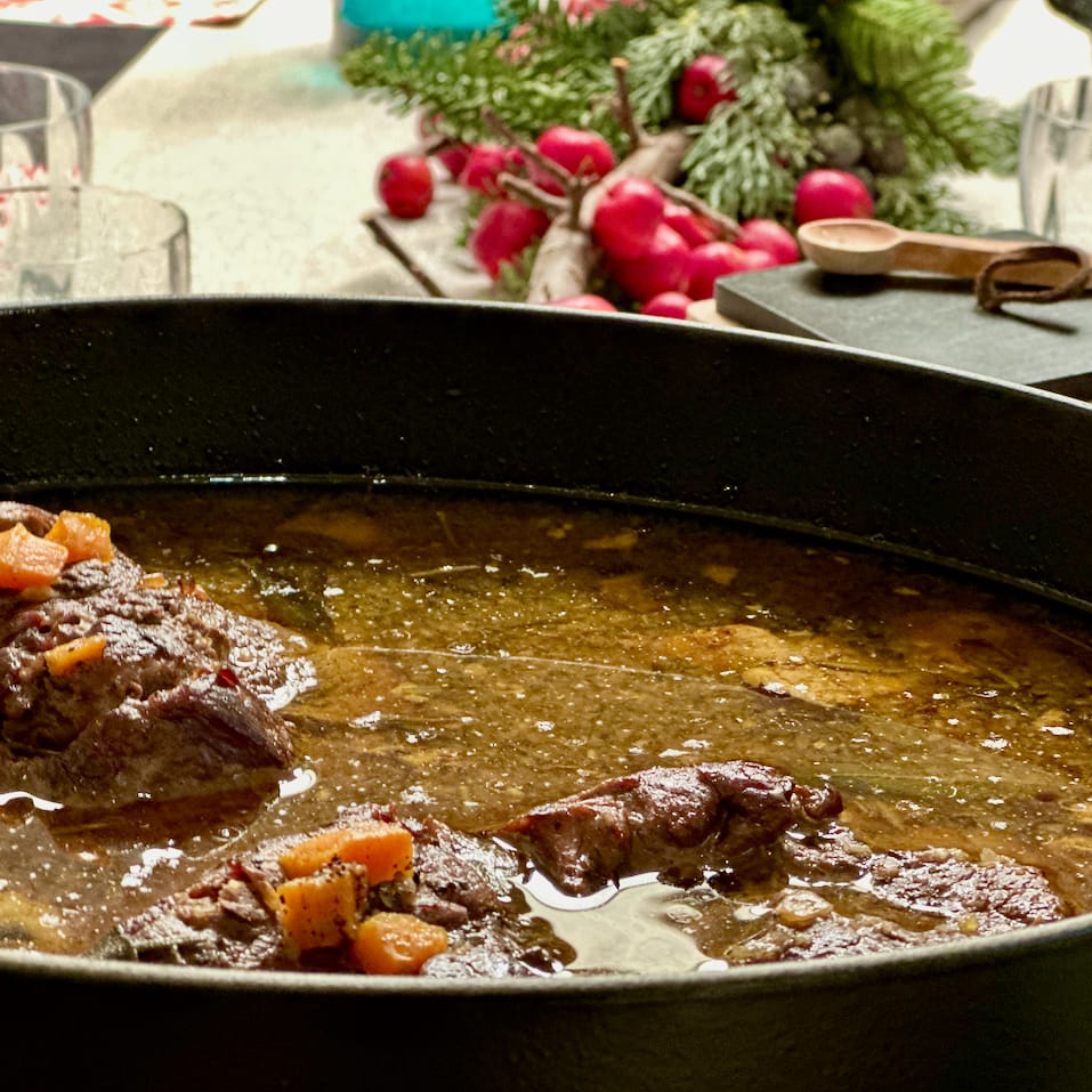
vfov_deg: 19.1
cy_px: 547
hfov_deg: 19.1
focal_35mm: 91
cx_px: 429
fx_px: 3248
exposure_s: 1/14
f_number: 2.8
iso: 400
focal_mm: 9
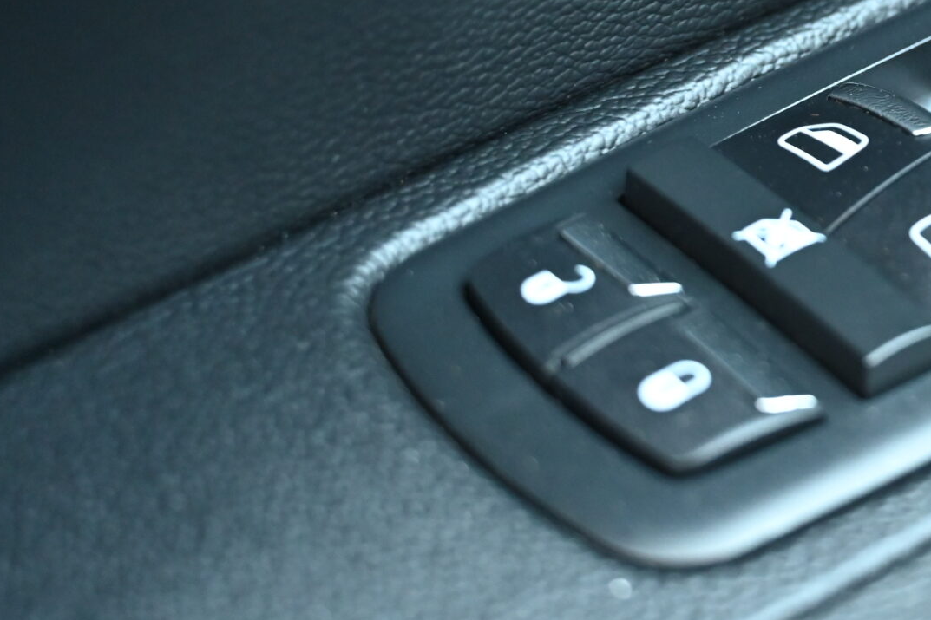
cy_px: -11
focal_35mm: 105
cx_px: 1048
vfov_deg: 12.9
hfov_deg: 18.6
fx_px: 2715
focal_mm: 44
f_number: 4
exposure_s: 1/60
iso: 4000
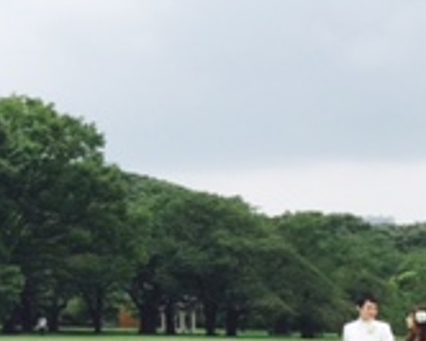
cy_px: 190
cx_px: -133
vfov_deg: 14.1
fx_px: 1375
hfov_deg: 16.6
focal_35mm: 109
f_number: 2.2
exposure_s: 1/1883
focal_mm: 4.15
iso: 32
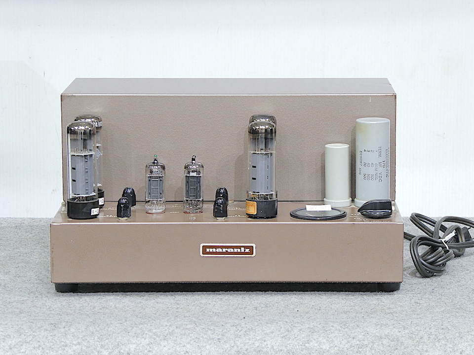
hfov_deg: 15.9
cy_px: 178
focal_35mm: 124
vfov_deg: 12.0
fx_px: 1698
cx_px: 237
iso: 200
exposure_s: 1/4
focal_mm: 22.3
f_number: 5.2
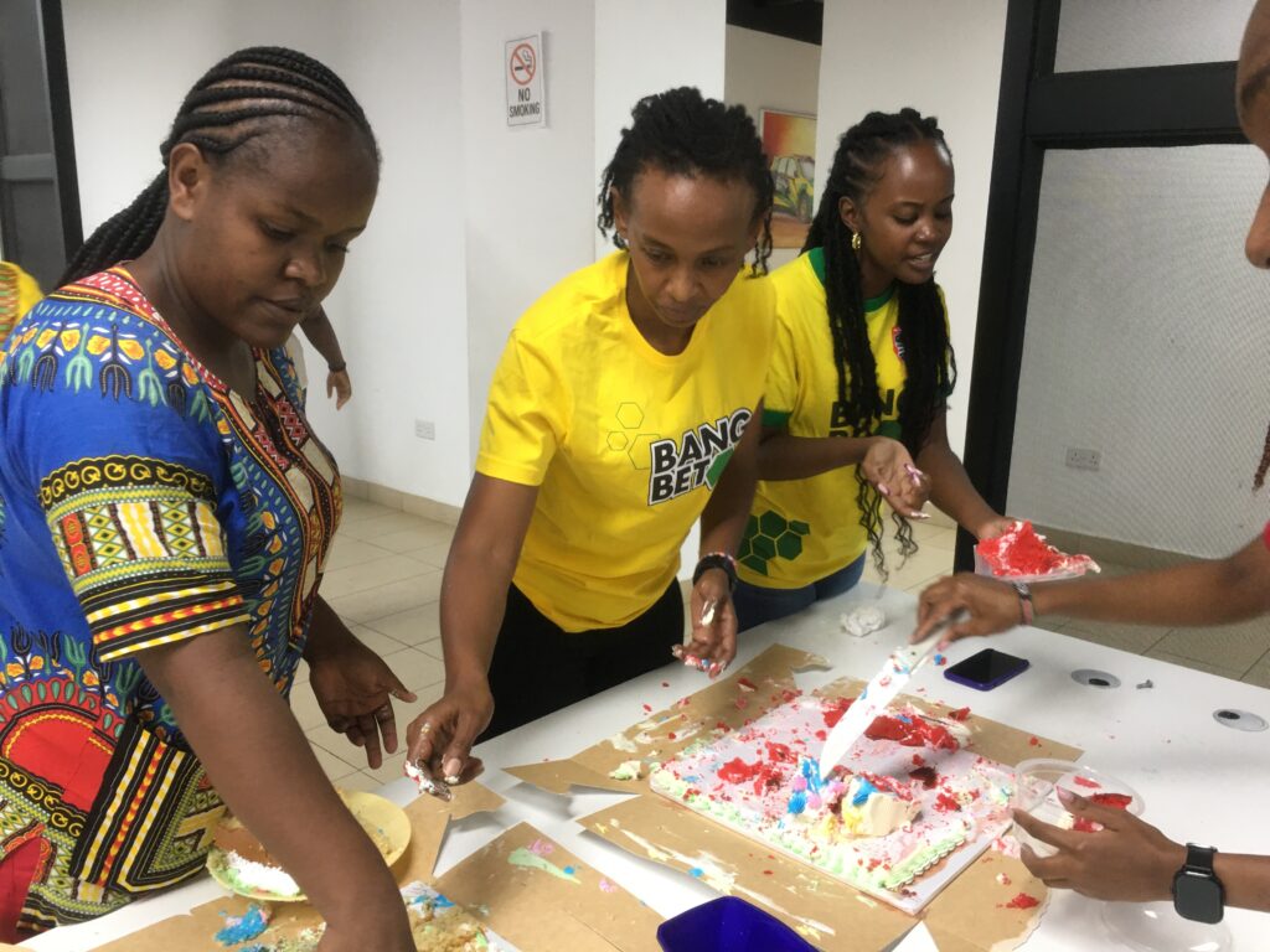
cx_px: 635
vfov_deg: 48.2
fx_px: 1064
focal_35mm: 29
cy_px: 476
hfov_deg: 61.7
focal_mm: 4.15
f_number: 2.2
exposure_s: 1/17
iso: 64
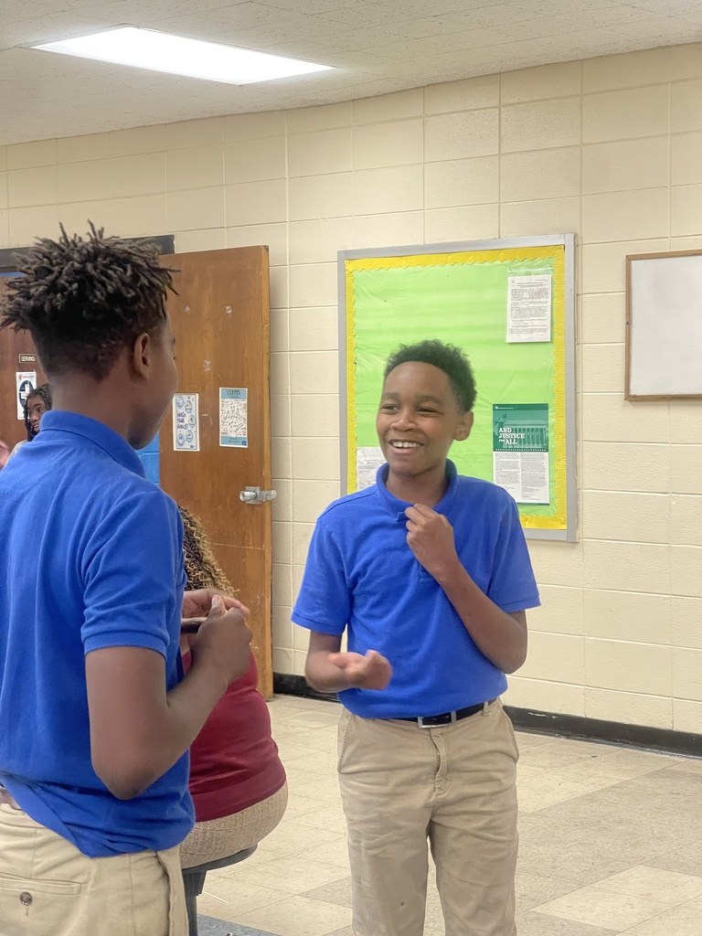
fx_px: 1731
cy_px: 468
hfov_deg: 22.9
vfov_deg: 30.3
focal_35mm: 64
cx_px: 351
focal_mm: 7.5
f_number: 2.2
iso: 200
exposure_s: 1/55
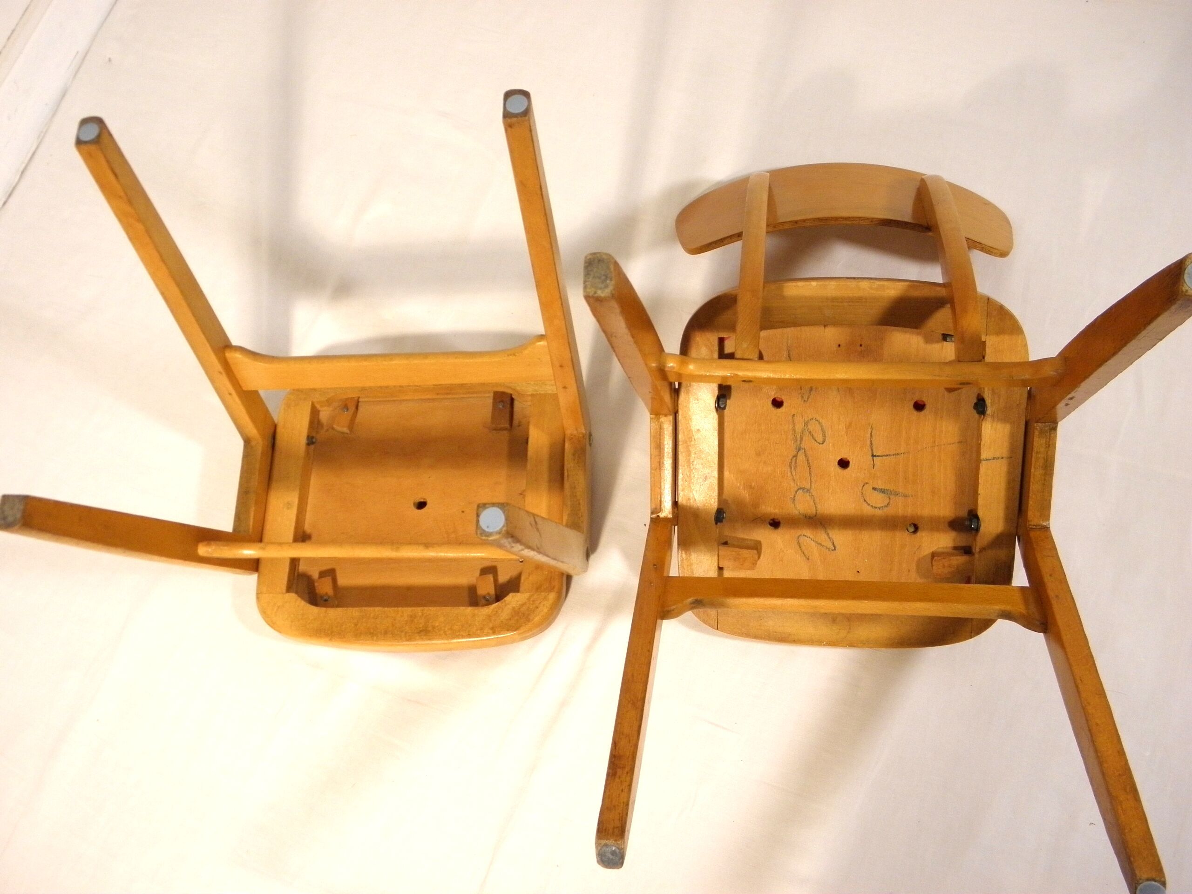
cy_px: 447
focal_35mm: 36
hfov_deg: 51.4
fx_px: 1240
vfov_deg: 39.7
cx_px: 596
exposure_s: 1/20
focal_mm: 6.4
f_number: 3.7
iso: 200
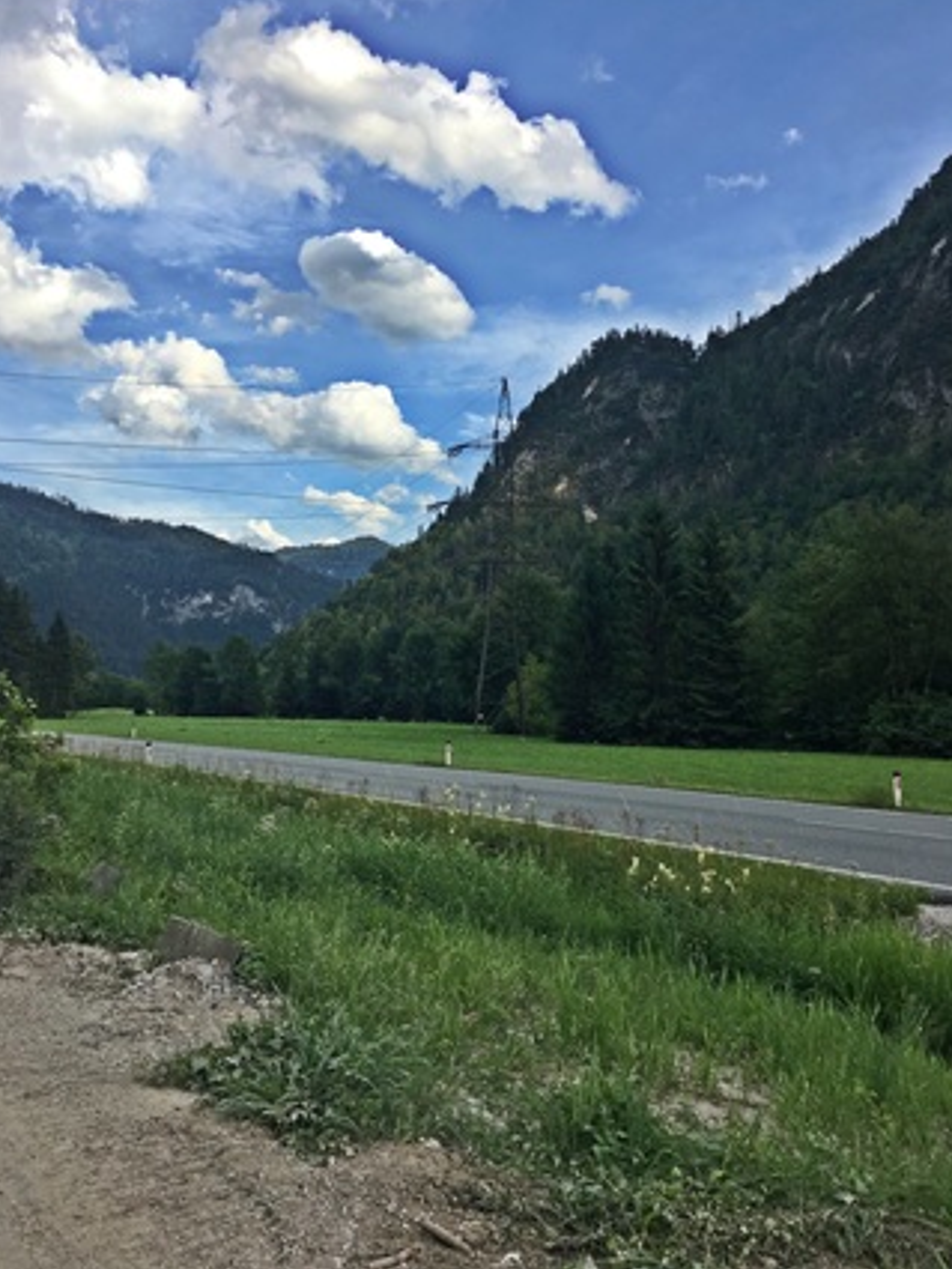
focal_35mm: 30
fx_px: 1100
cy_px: 615
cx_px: 469
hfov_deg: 46.8
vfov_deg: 59.9
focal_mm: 4.15
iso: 25
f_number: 2.2
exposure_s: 1/905
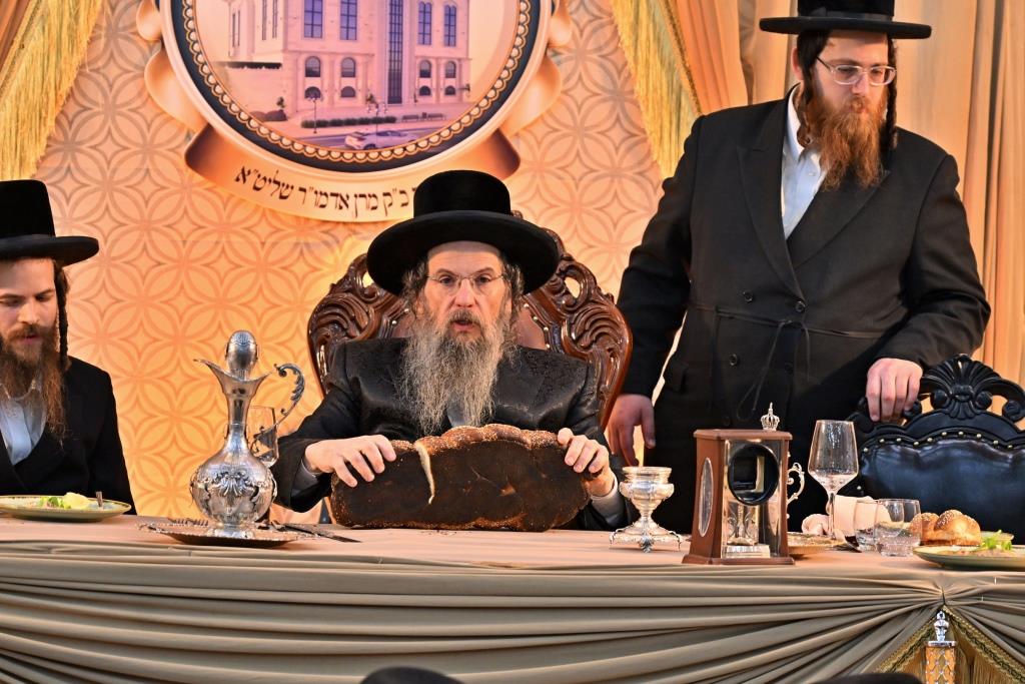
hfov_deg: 11.4
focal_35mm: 180
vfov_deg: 7.6
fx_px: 5125
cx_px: 512
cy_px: 342
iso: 1000
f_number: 4
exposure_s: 1/250
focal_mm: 120
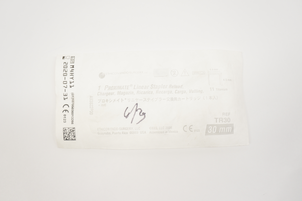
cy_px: 100
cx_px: 151
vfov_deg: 43.5
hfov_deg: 62.0
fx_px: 251
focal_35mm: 30
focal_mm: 20
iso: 400
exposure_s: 1/100
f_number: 5
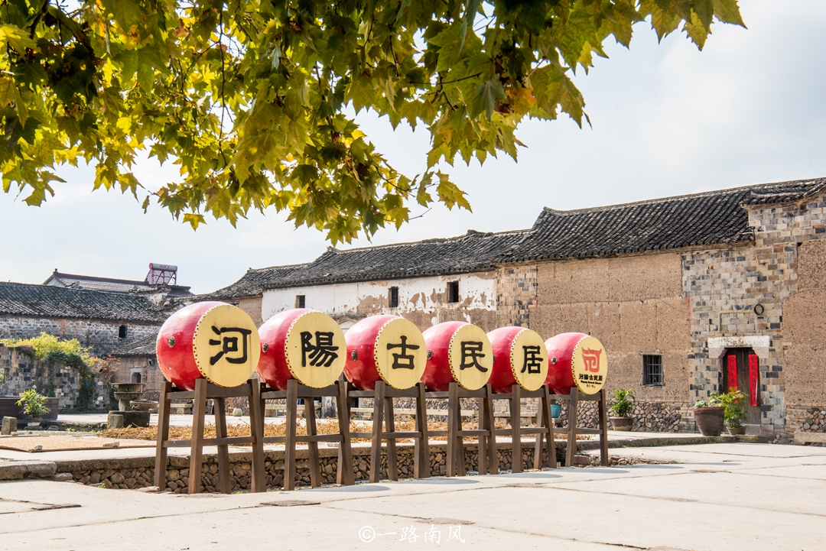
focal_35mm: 48
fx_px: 1102
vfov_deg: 28.1
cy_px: 276
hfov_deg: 41.1
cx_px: 413
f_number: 18
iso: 200
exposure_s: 1/125
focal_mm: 48
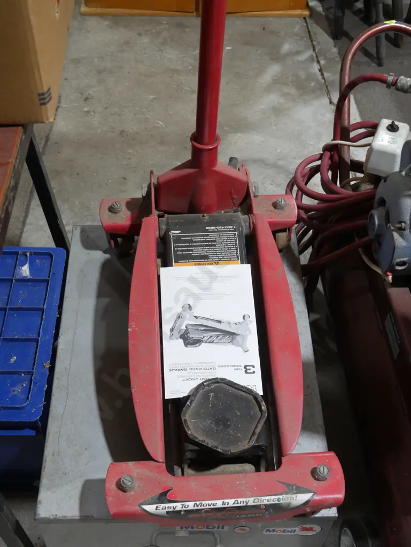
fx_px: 728
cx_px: 206
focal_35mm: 46
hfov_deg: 31.5
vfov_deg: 41.2
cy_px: 274
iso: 640
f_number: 5.1
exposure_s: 1/60
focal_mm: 23
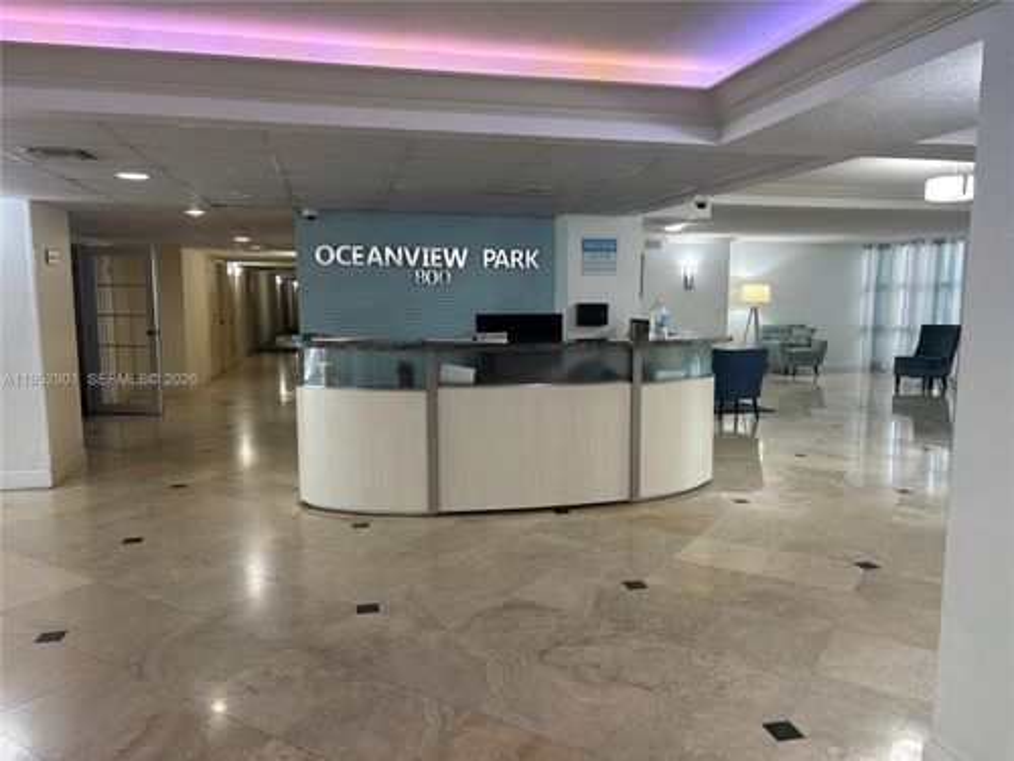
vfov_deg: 53.1
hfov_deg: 67.3
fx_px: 762
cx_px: 507
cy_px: 380
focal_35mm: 26
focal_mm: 5.96
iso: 80
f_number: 1.6
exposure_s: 1/60
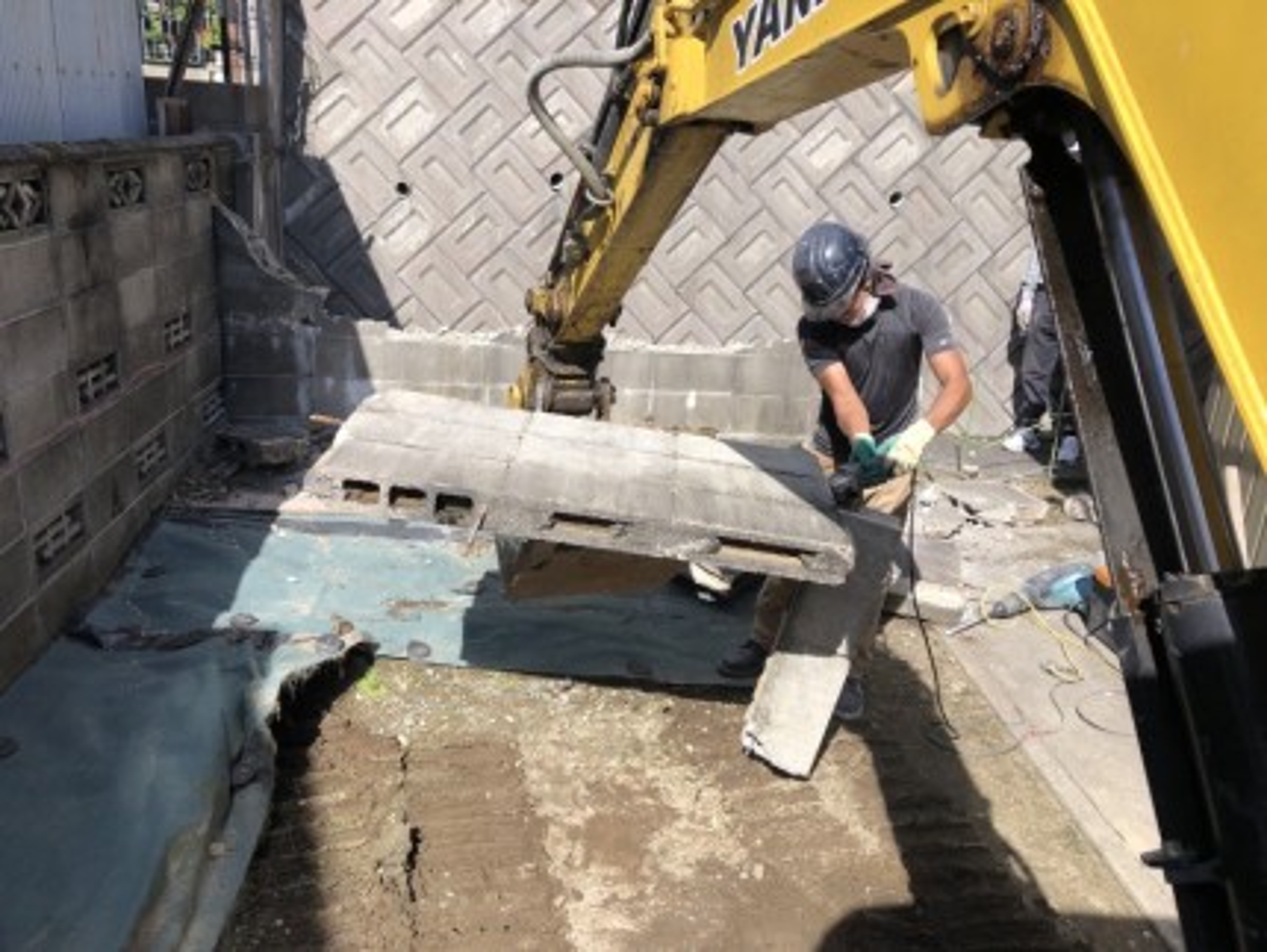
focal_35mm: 28
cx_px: 634
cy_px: 476
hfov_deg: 63.4
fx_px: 1025
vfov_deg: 49.8
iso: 20
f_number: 1.8
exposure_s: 1/1333
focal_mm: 3.99
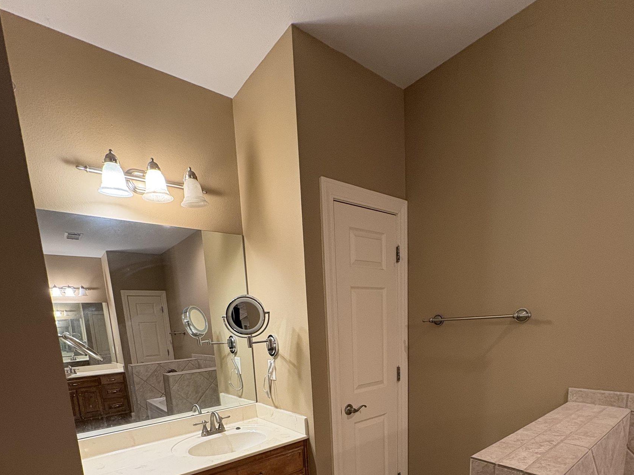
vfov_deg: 62.3
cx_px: 313
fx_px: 348
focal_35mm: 19
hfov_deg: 84.7
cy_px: 387
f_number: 2.2
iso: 250
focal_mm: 2.22
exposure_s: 1/60
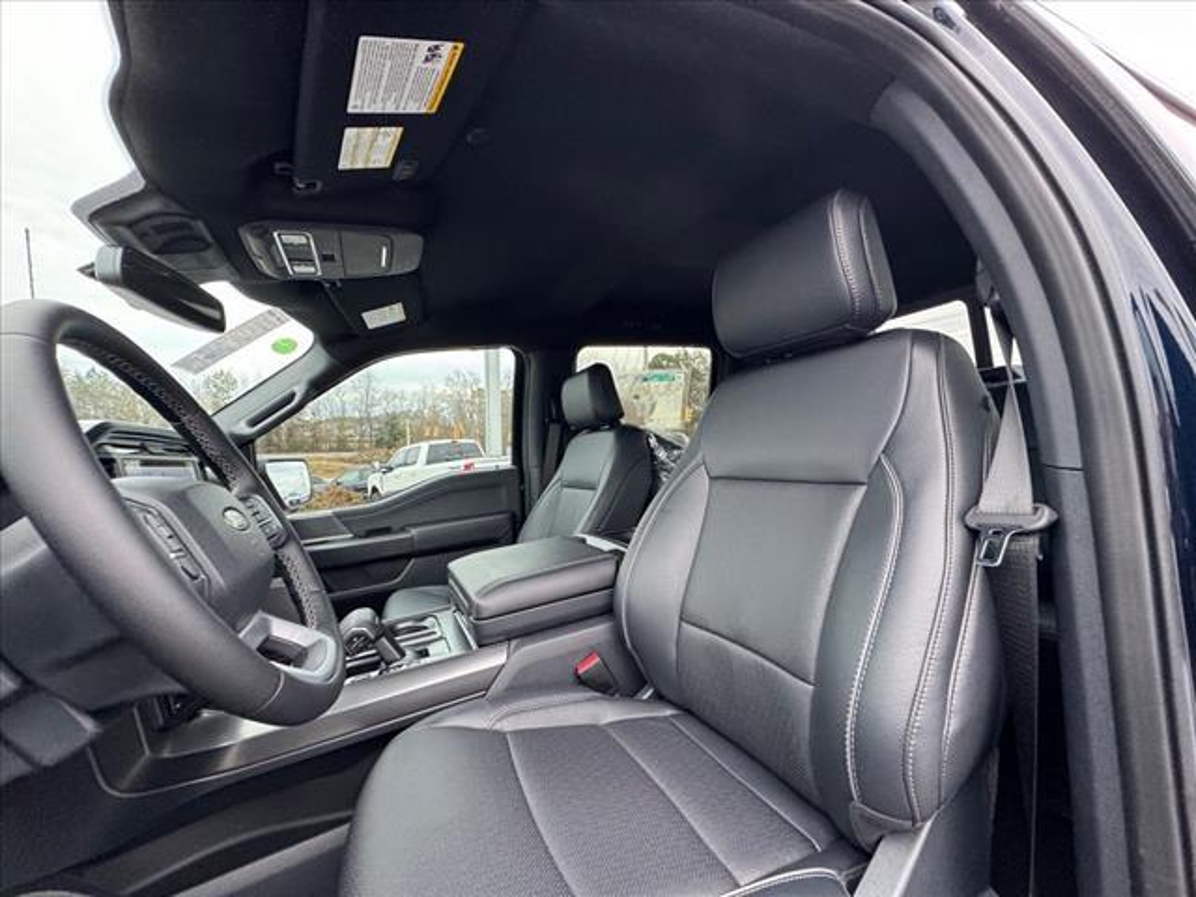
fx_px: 484
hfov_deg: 102.1
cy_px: 448
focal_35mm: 14
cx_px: 598
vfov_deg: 85.7
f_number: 2.2
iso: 100
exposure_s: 1/99
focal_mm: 2.22
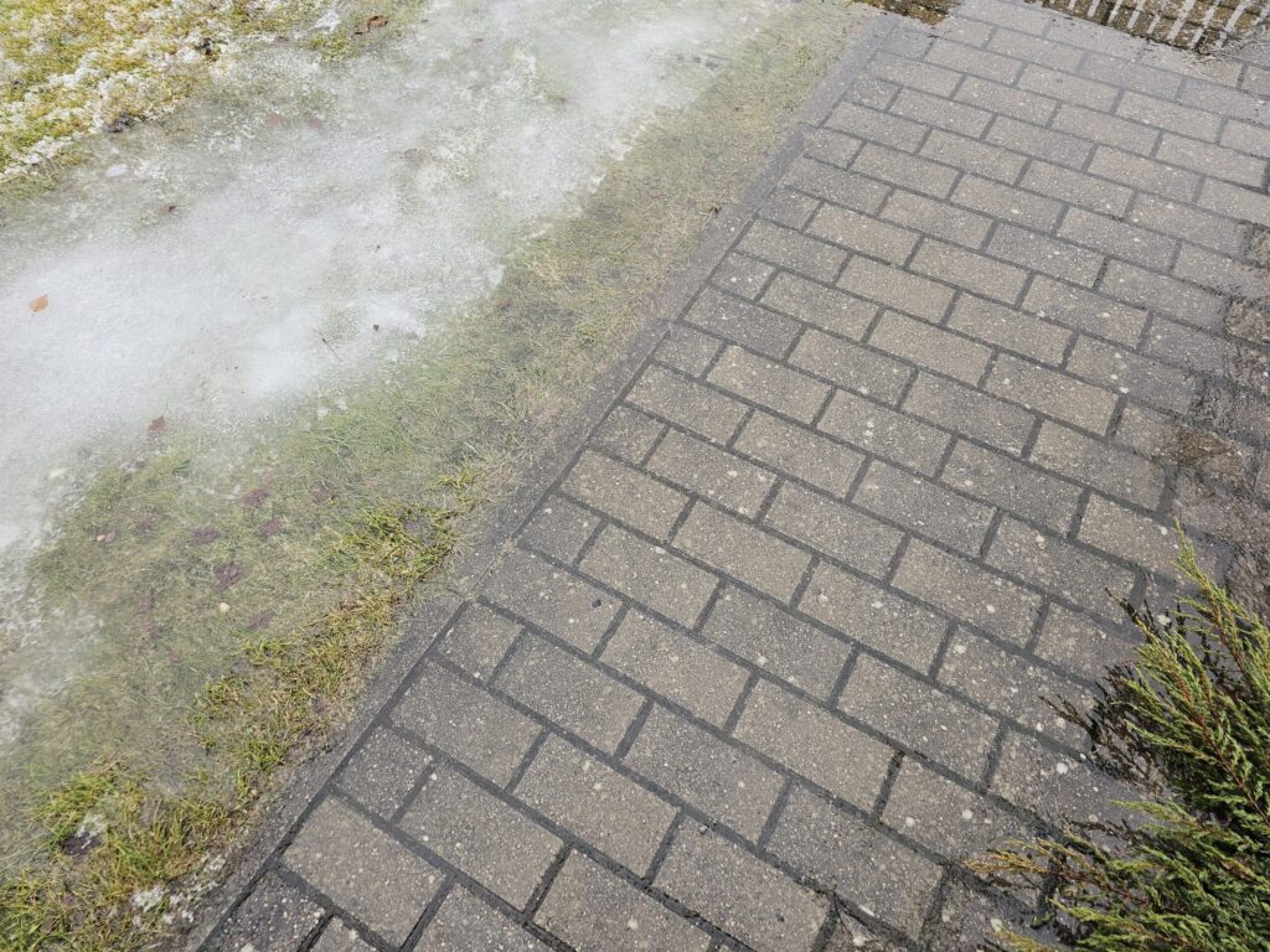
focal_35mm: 23
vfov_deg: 58.9
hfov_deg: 73.9
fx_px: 844
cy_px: 476
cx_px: 635
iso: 32
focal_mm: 6.3
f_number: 1.7
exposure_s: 1/100
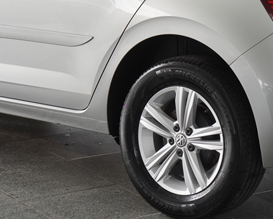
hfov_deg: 13.1
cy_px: 16
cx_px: 316
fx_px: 1164
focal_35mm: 144
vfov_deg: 10.6
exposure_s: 1/80
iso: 100
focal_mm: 43
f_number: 4
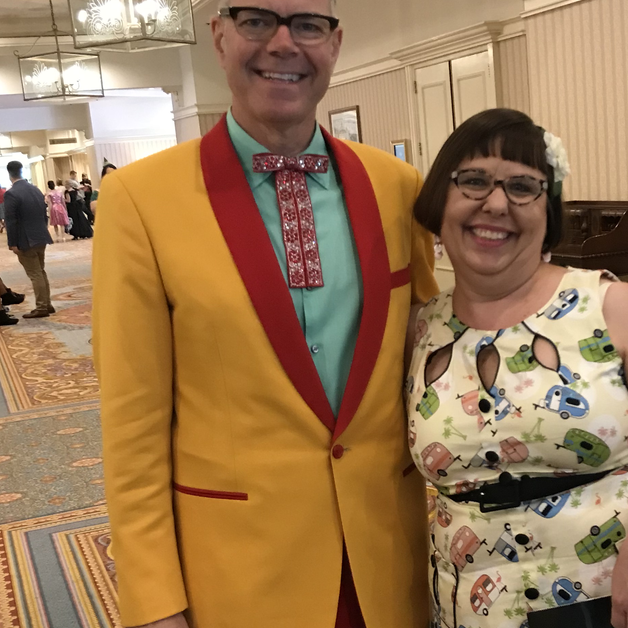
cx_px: 440
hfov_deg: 31.3
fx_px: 1108
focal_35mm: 54
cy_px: 412
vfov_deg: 31.4
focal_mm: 3.99
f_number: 1.8
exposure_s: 1/15
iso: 80
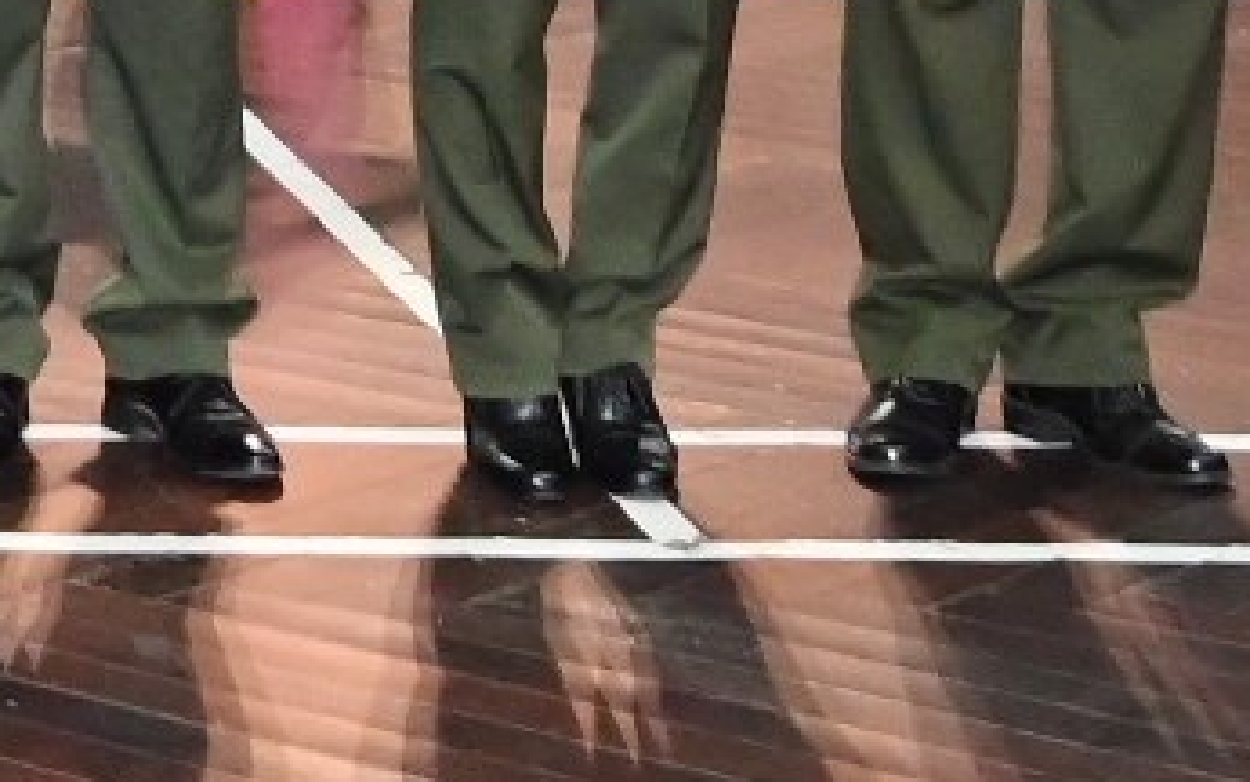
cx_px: -1141
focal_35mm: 180
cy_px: -916
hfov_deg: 10.8
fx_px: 6135
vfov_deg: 7.0
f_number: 5.6
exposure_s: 1/200
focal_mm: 21
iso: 4000
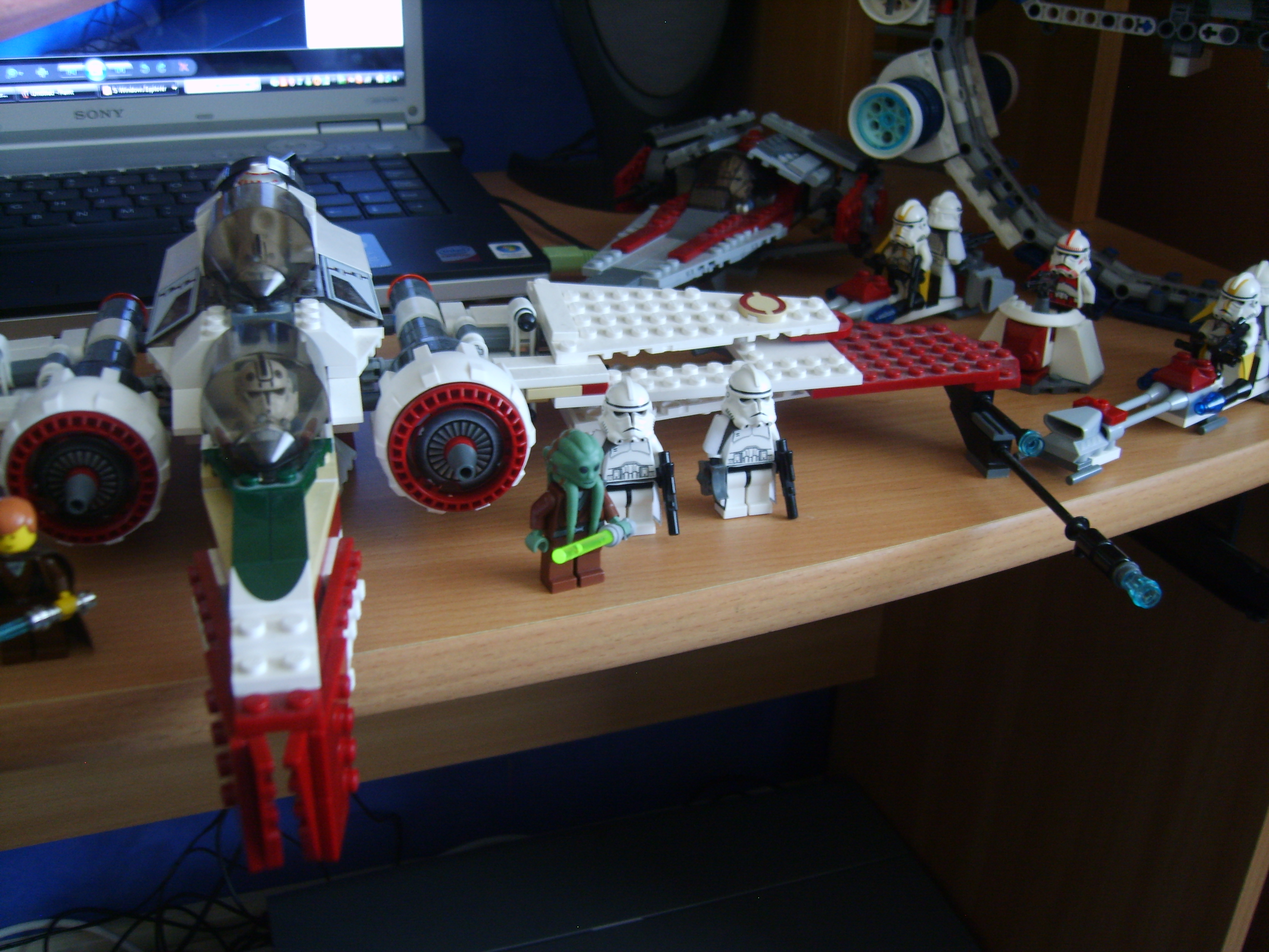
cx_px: 634
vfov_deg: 40.7
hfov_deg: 52.6
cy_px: 476
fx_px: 1283
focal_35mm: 35
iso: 123
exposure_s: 1/10
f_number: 2.8
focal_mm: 7.4
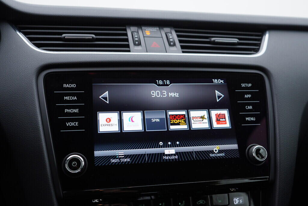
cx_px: 154
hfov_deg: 53.1
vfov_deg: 36.9
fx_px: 308
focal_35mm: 36
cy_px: 103
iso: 125
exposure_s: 1/50
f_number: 3.2
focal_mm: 24
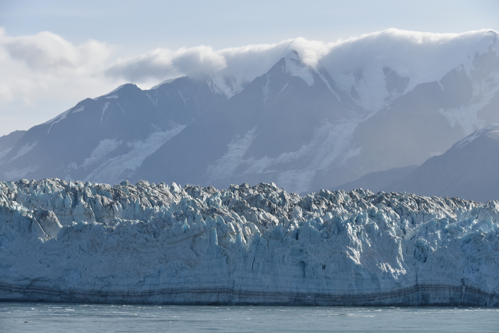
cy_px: 166
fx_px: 1691
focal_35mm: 122
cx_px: 250
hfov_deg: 16.8
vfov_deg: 11.2
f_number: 9
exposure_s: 1/320
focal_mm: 122
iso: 100
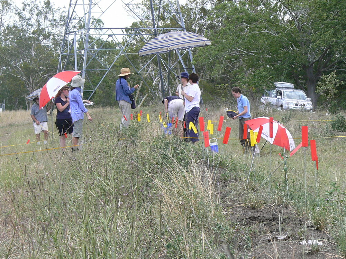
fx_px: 1359
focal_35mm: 136
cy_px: 130
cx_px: 173
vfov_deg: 10.9
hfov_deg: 14.5
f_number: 5.6
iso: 80
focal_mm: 16.5
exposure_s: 1/250
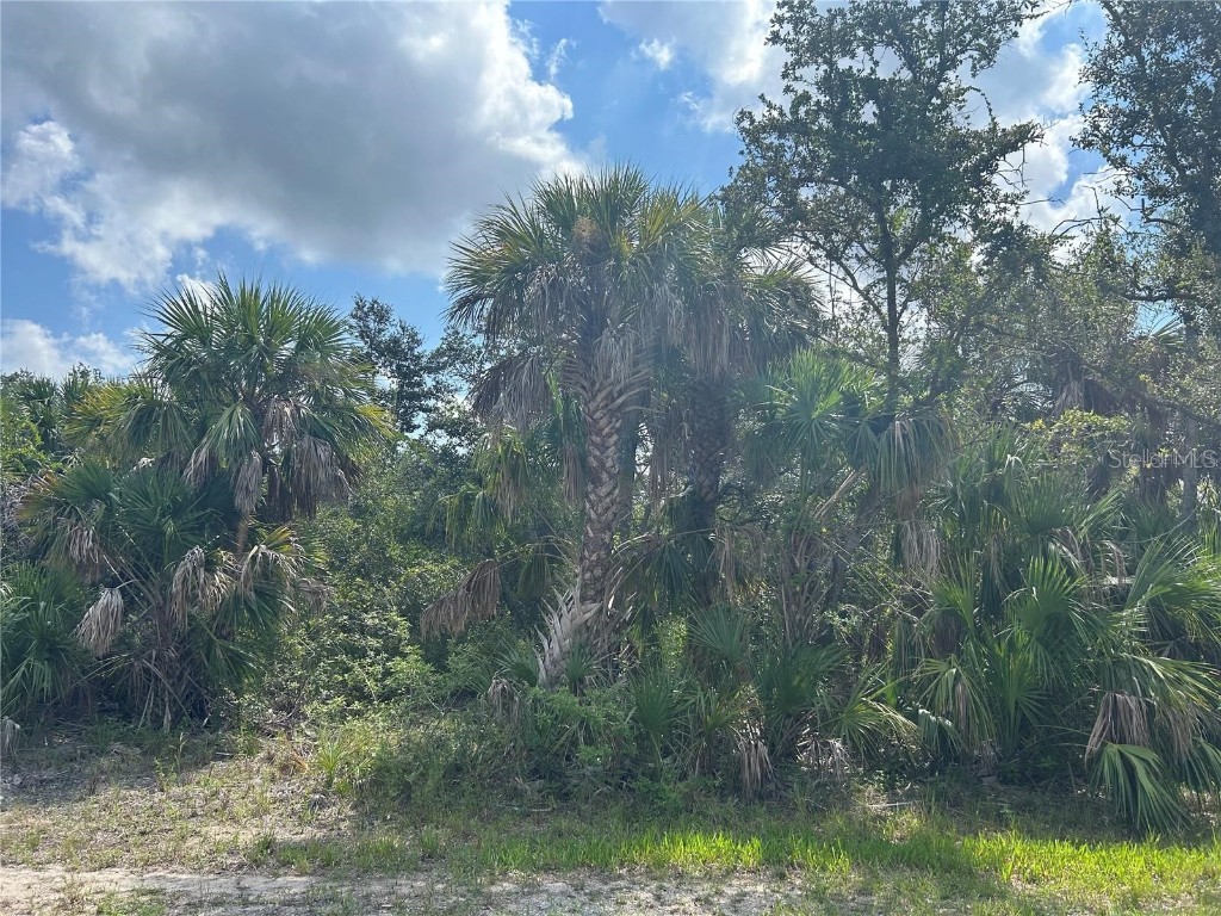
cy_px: 458
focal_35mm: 26
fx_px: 917
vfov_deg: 53.1
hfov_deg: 67.3
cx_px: 610
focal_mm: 5.7
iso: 50
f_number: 1.5
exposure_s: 1/4444
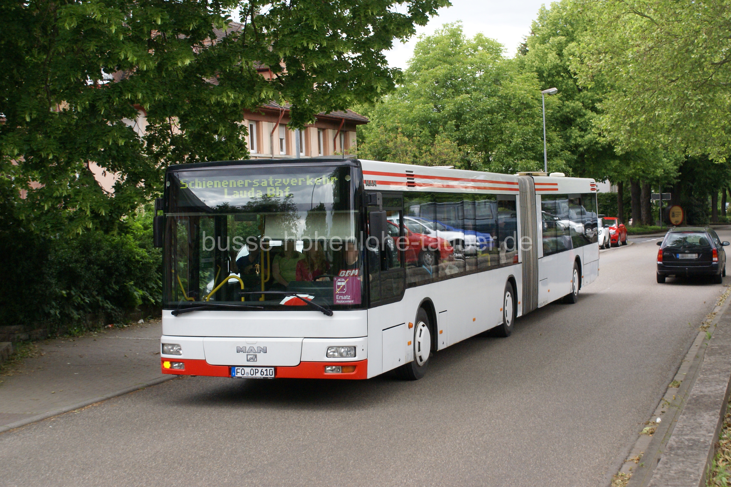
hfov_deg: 33.4
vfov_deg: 22.6
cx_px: 366
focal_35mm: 60
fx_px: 1218
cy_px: 244
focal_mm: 40
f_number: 5.6
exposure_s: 1/400
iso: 400
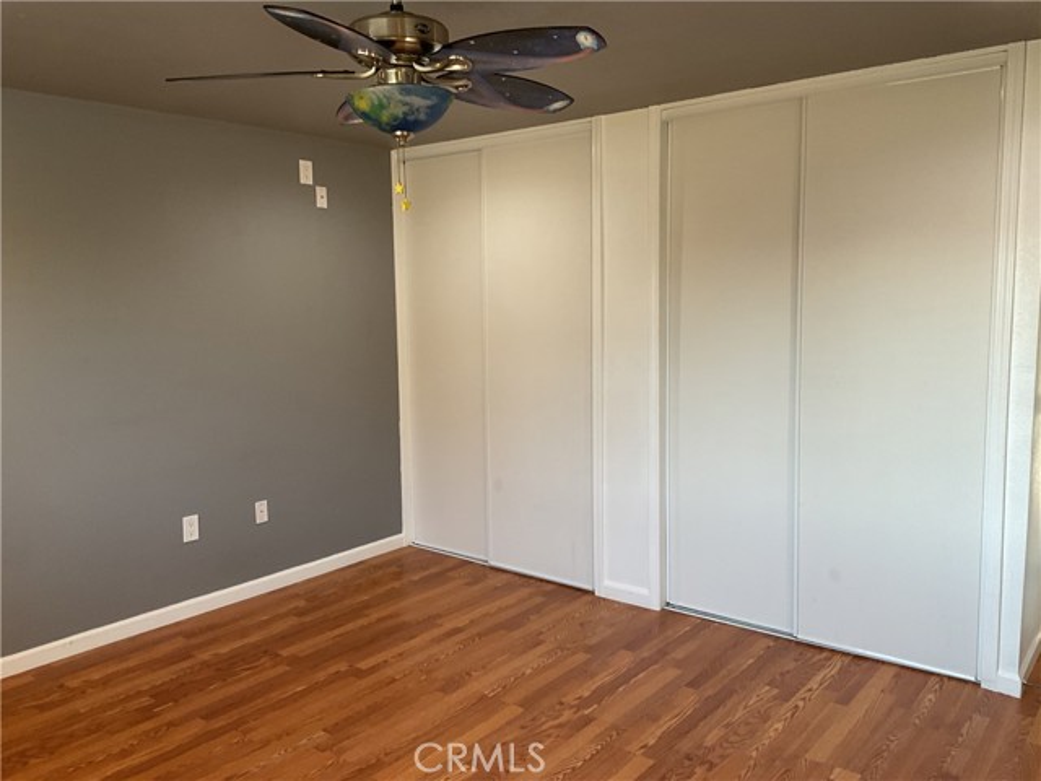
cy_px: 390
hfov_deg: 61.7
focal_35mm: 29
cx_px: 520
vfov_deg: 48.2
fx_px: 872
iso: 64
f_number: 1.8
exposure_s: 1/50
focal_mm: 3
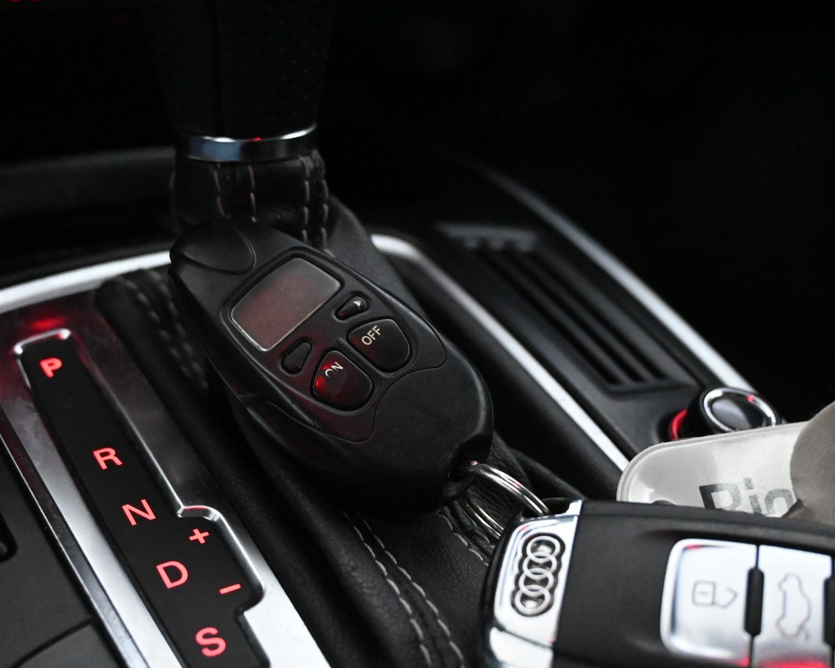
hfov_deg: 38.6
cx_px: 340
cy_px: 335
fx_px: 1186
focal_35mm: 48
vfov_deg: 31.5
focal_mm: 28
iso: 10000
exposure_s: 1/50
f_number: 4.5
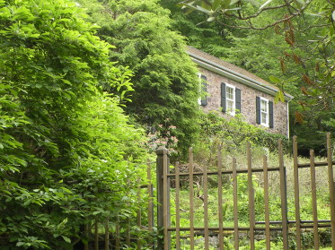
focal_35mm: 71
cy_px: 140
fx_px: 686
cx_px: 190
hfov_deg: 27.4
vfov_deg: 20.7
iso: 64
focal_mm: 7.4
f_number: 4
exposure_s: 1/74.1
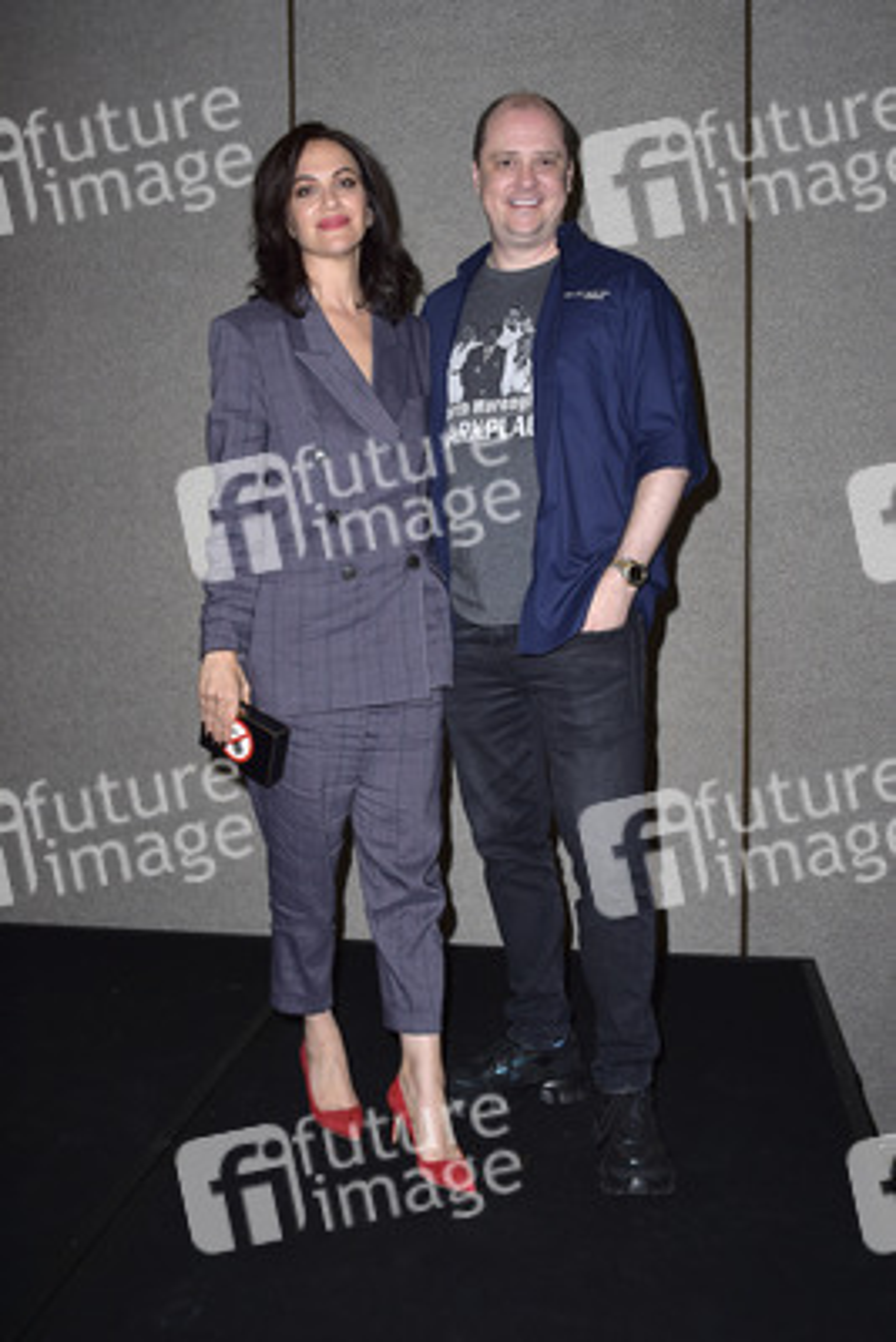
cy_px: 671
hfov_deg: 41.1
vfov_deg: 58.7
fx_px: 1194
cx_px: 448
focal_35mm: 32
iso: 500
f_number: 6.3
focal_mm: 32
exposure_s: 1/250
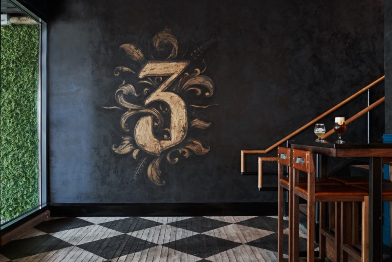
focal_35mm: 33
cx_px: 196
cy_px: 131
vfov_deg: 40.0
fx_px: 359
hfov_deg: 57.2
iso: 125
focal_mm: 33
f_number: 9
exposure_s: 1.6
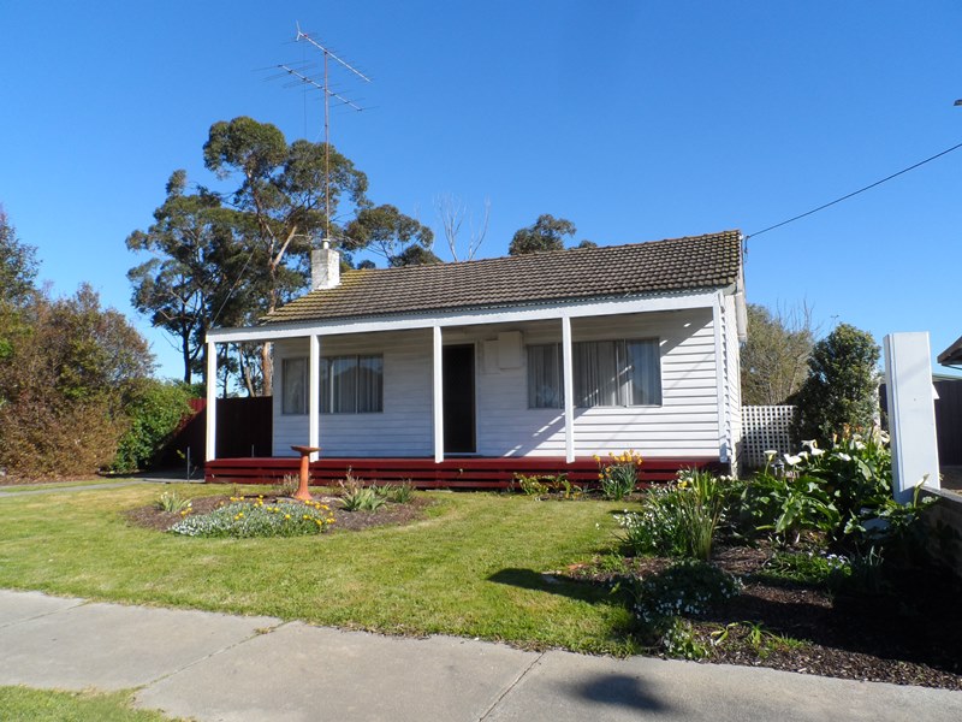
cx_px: 481
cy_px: 361
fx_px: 667
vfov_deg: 56.8
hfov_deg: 71.6
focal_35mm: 24
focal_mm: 4
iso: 80
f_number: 4.5
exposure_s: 1/500
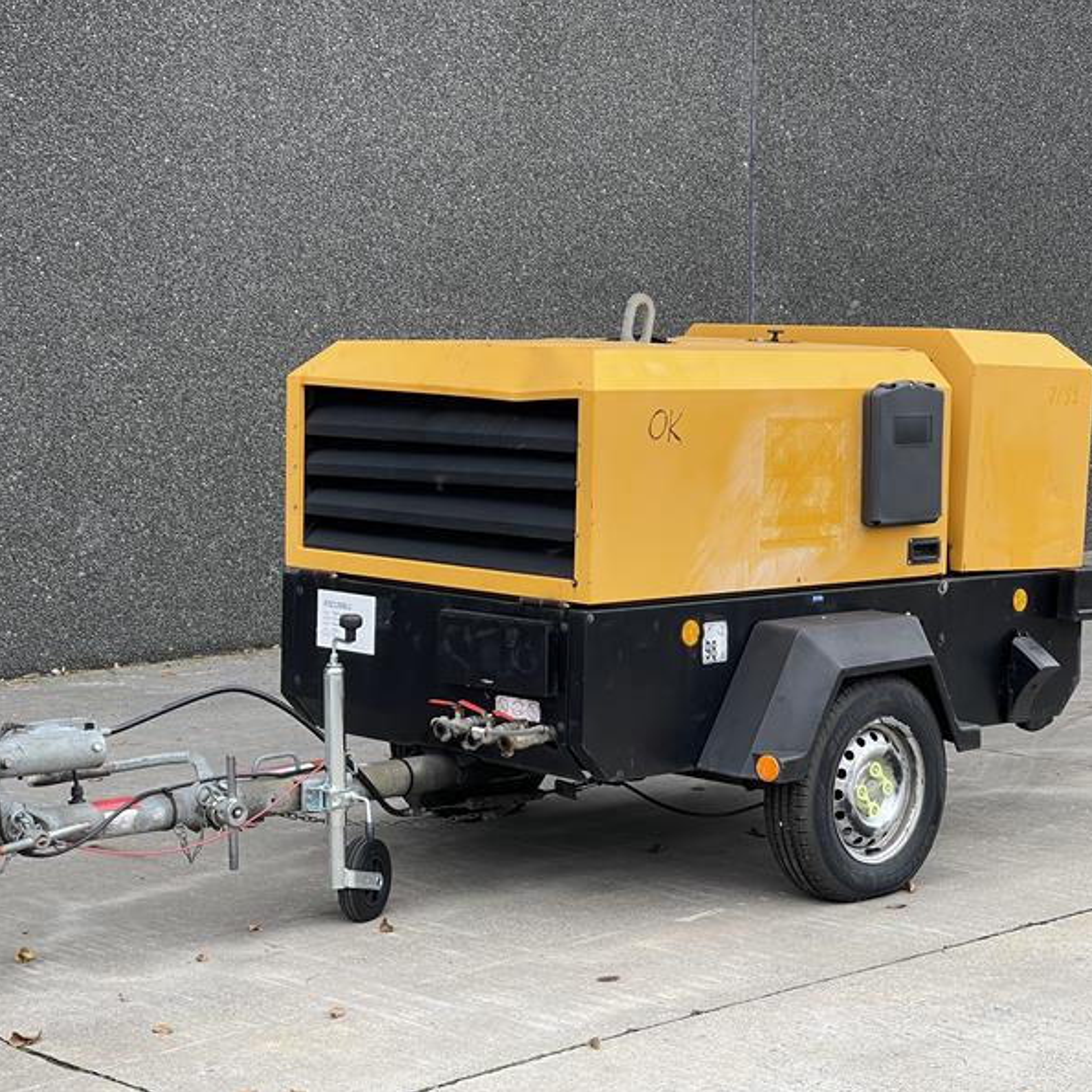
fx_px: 2712
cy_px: 545
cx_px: 455
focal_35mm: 76
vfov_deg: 22.8
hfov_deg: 22.7
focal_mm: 7.5
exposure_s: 1/123
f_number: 2.2
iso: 20
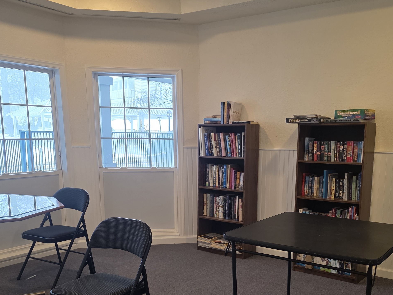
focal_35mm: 37
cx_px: 232
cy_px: 211
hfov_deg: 49.9
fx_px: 420
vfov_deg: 37.9
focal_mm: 6.3
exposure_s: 1/120
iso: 400
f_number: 1.7
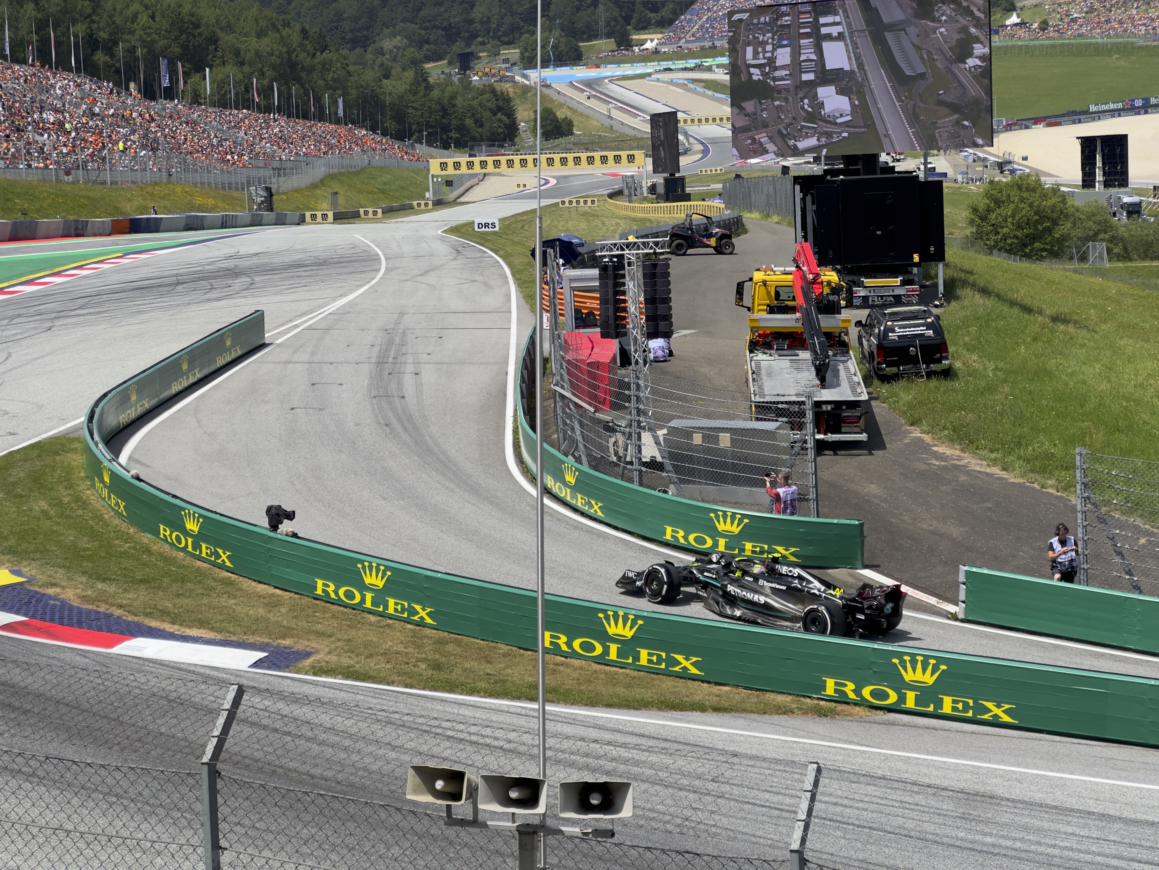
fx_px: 2578
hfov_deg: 25.3
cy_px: 435
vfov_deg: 19.1
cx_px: 580
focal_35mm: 77
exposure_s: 1/968
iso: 32
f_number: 2.8
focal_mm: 9
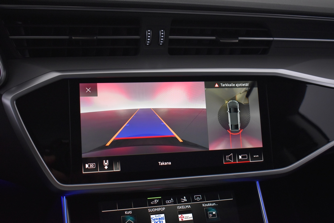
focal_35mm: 42
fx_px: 390
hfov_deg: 46.4
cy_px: 112
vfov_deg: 31.9
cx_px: 167
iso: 1800
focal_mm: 28
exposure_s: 1/60
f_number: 4.2
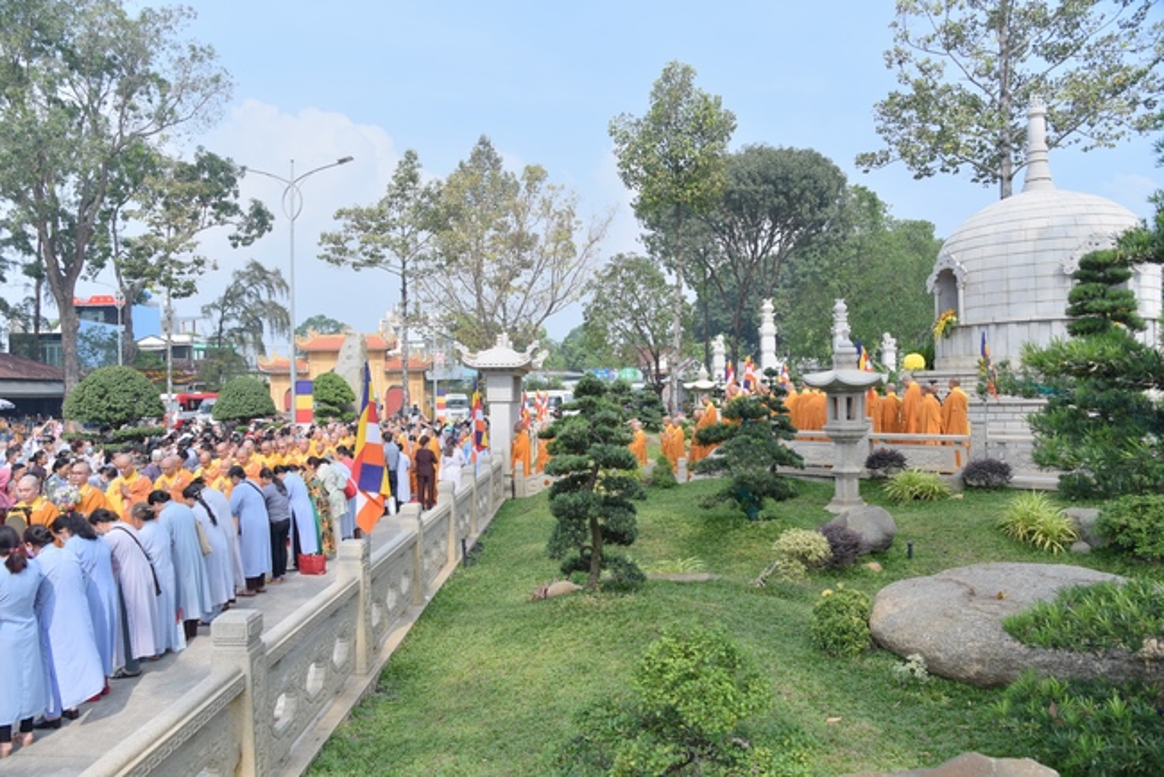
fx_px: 776
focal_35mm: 24
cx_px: 582
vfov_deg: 53.2
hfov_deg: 73.7
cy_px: 388
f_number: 7.1
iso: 125
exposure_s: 1/320
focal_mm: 24
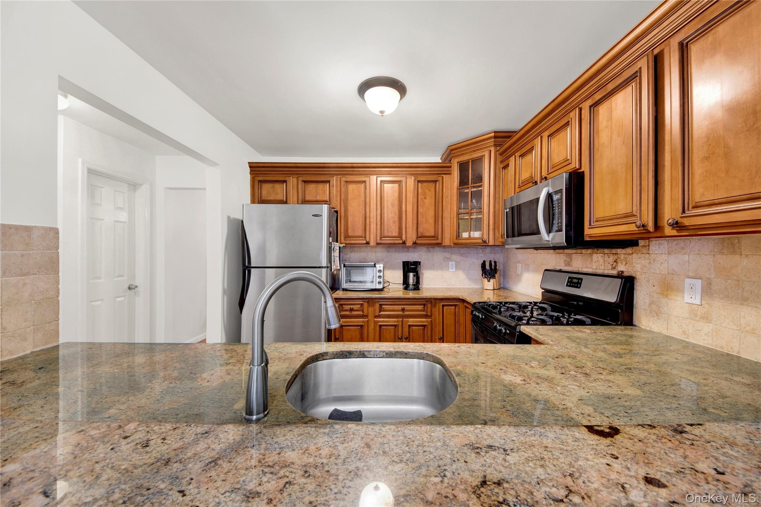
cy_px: 254
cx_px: 380
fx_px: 254
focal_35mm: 12
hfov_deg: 112.6
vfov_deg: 90.0
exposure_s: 6
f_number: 8
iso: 100
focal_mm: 8
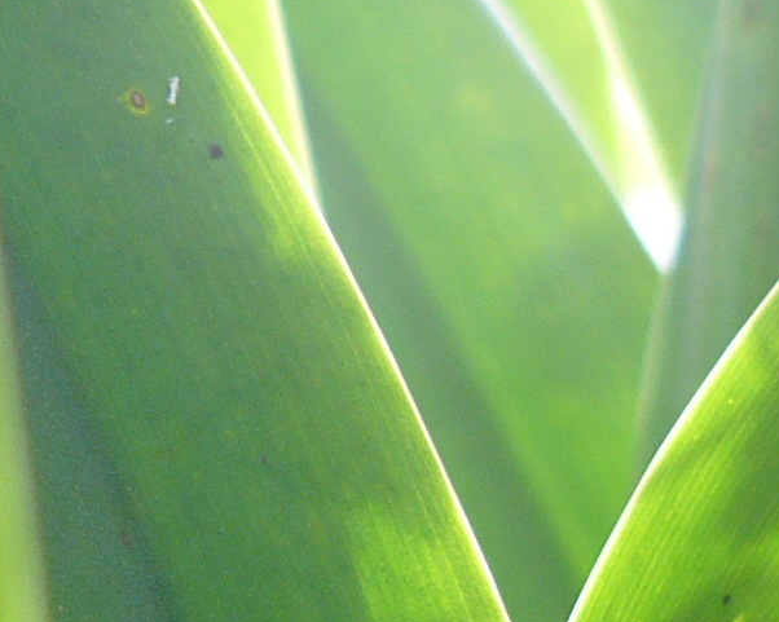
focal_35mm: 355
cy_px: 855
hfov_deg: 5.5
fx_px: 8181
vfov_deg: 4.3
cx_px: 383
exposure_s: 1/60
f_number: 2.8
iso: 75
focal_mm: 15.9
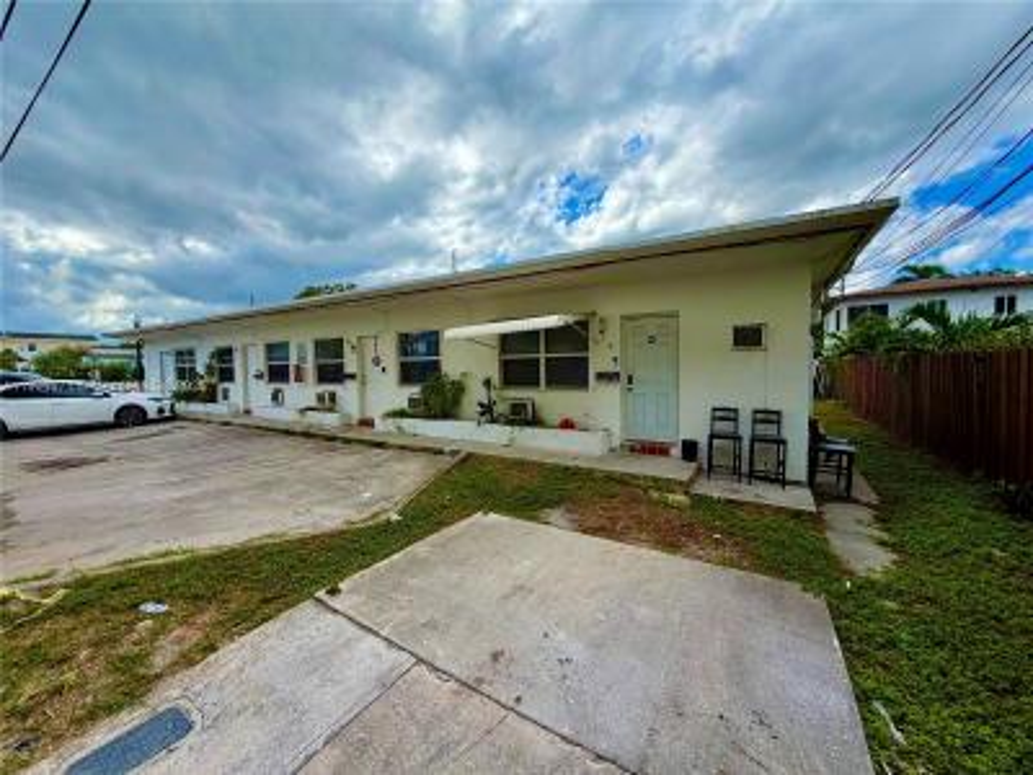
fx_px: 418
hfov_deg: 102.1
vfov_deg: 85.7
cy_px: 388
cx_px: 516
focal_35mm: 14
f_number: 2.2
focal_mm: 2.22
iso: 25
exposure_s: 1/770
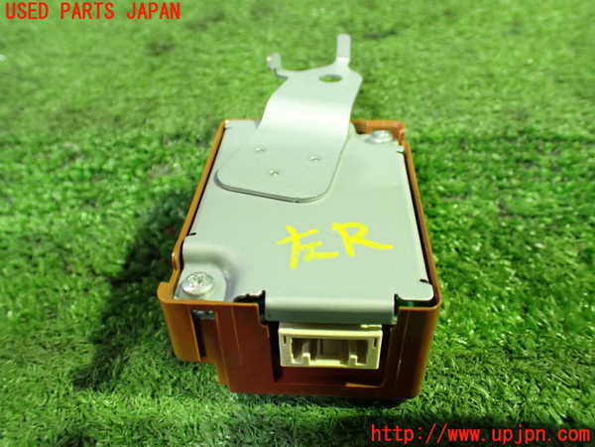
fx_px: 516
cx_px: 298
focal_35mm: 30
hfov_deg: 60.0
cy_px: 224
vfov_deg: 46.8
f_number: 2.3
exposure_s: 1/30
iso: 1000
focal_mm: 5.4
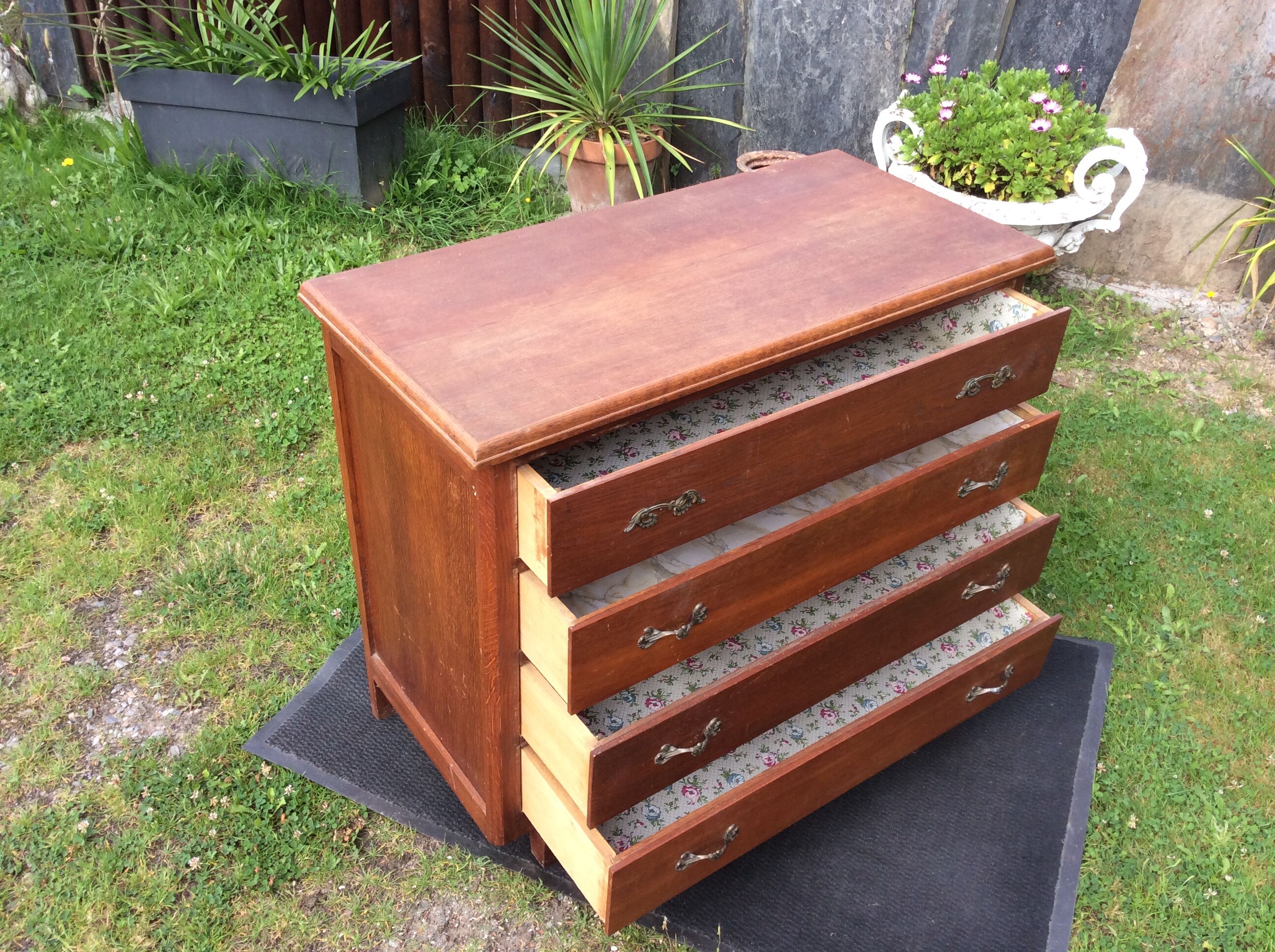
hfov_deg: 56.9
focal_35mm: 32
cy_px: 476
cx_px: 638
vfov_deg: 44.1
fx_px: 1177
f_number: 2.4
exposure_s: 1/245
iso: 32
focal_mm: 3.3
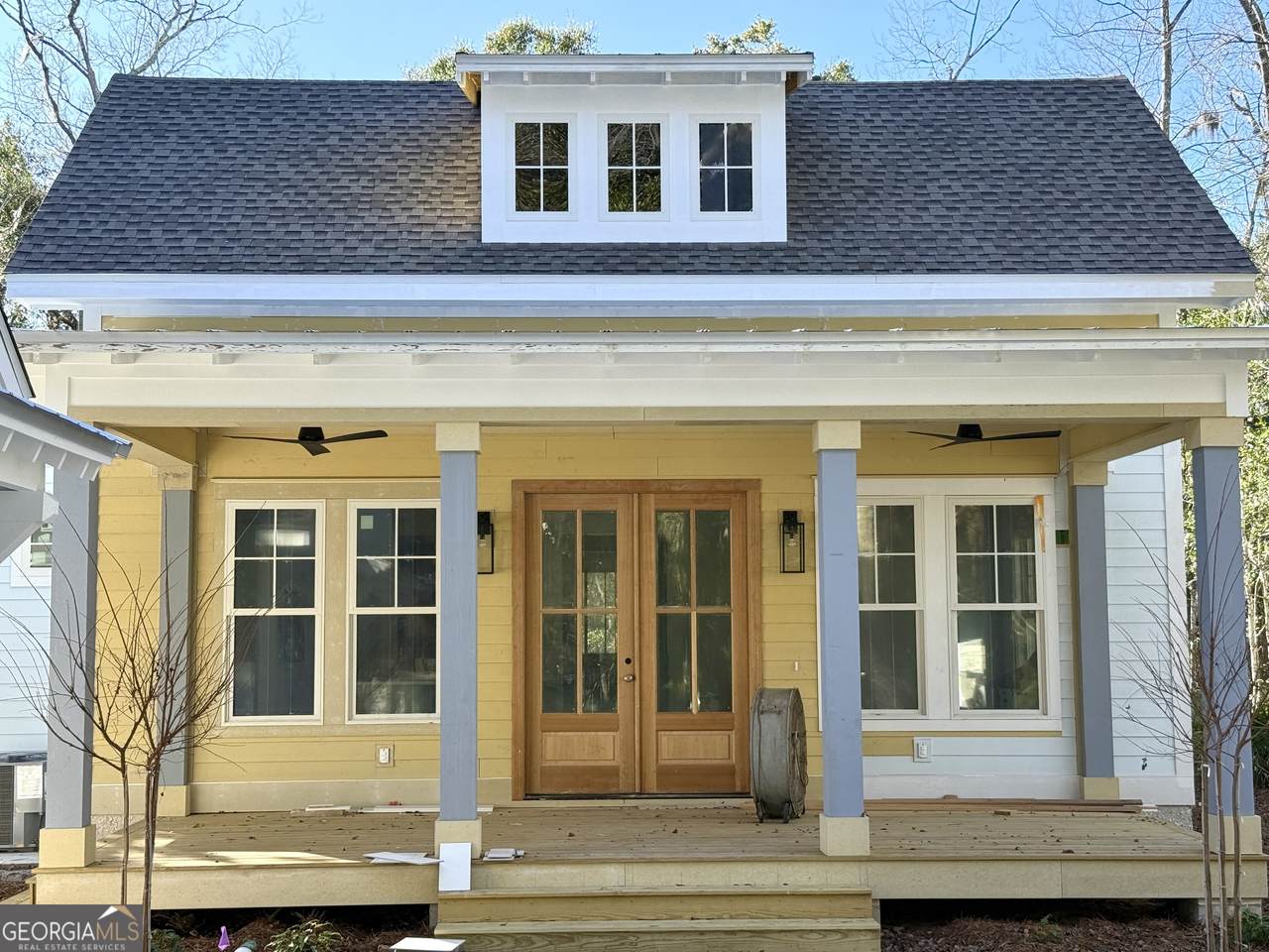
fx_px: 1760
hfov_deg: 39.7
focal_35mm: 48
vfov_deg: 30.3
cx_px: 634
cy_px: 476
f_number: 1.78
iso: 100
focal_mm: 6.76
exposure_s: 1/1100
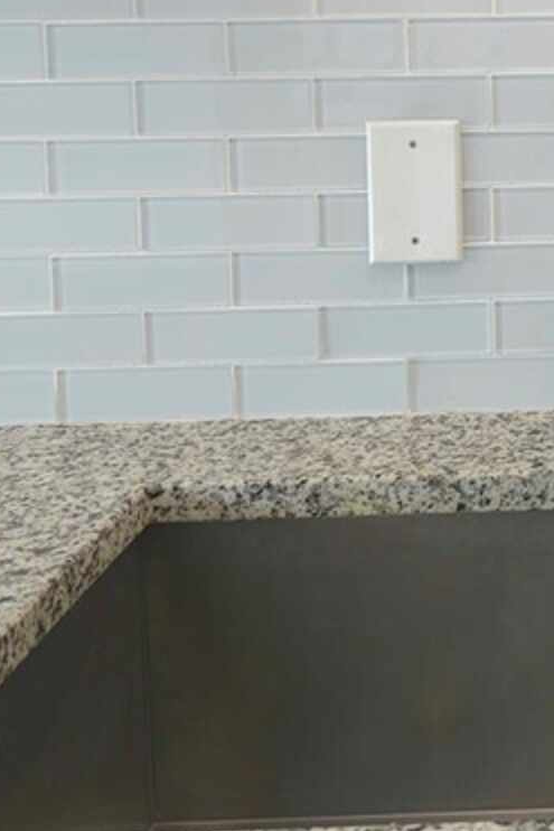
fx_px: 1269
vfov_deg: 33.9
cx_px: 688
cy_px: 50
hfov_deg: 22.4
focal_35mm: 55
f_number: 1.7
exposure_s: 1/60.2
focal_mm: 6.3
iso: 125
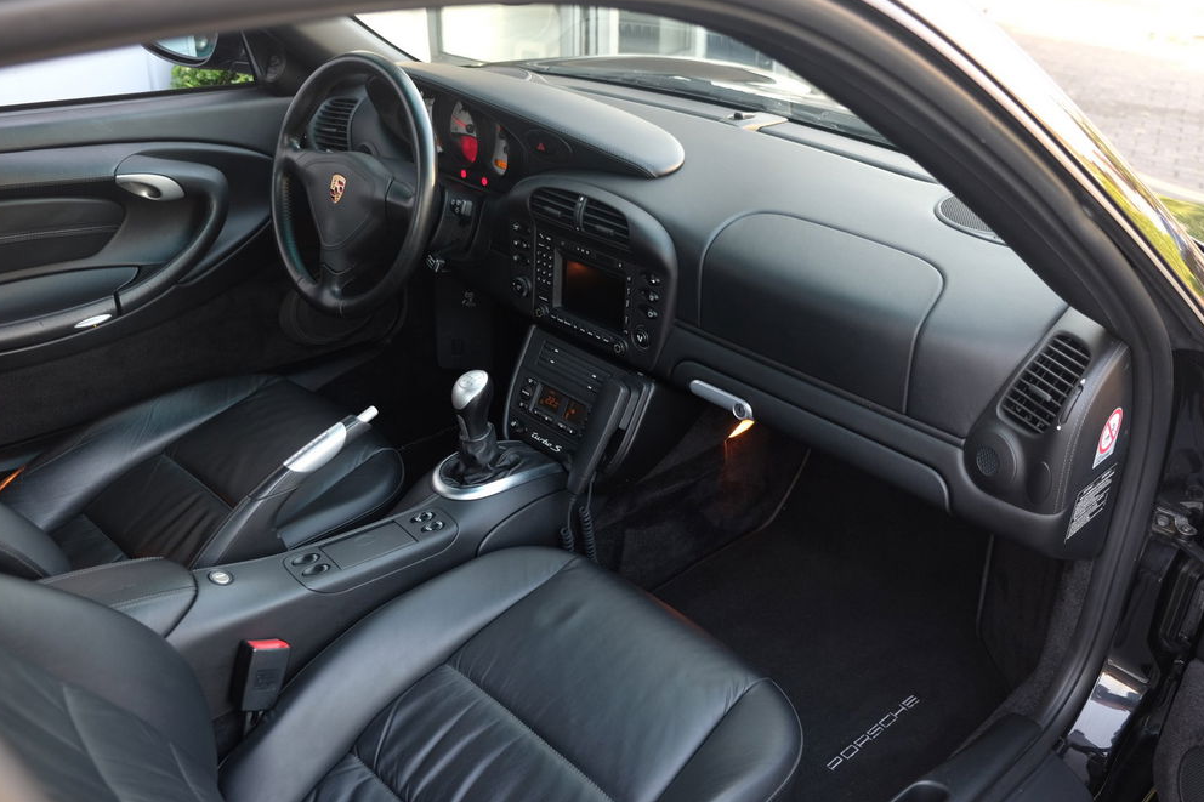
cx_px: 607
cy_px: 392
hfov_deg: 58.7
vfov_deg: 41.1
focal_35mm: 32
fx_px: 1070
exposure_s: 1/60
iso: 320
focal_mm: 20.5
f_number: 3.2
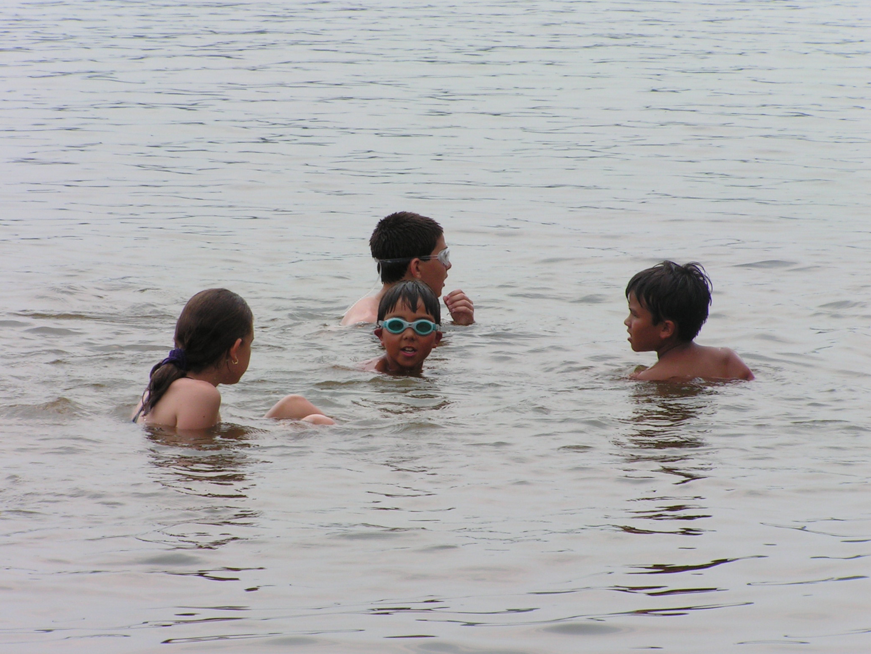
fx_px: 7172
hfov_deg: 7.0
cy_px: 331
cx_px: 409
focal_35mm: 285
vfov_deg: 5.2
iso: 50
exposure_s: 1/320
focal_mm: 43
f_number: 6.3
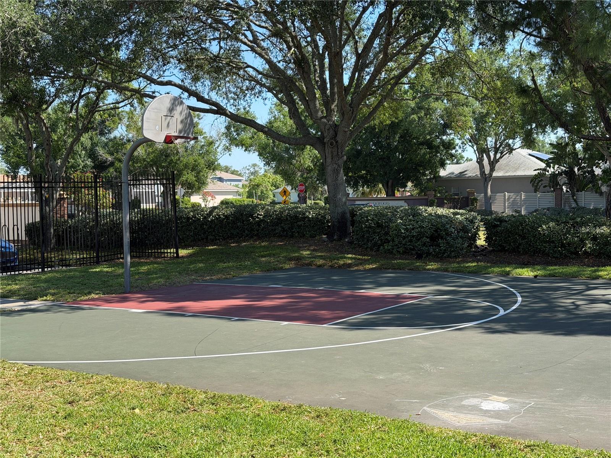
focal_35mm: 48
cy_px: 229
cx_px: 306
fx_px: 847
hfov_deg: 39.7
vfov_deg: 30.3
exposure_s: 1/1543
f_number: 1.78
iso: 64
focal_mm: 6.76
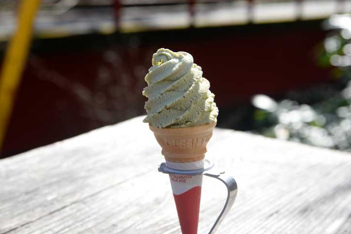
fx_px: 663
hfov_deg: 29.6
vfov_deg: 20.0
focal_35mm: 68
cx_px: 180
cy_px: 117
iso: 800
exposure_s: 1/1600
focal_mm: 65
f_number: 8
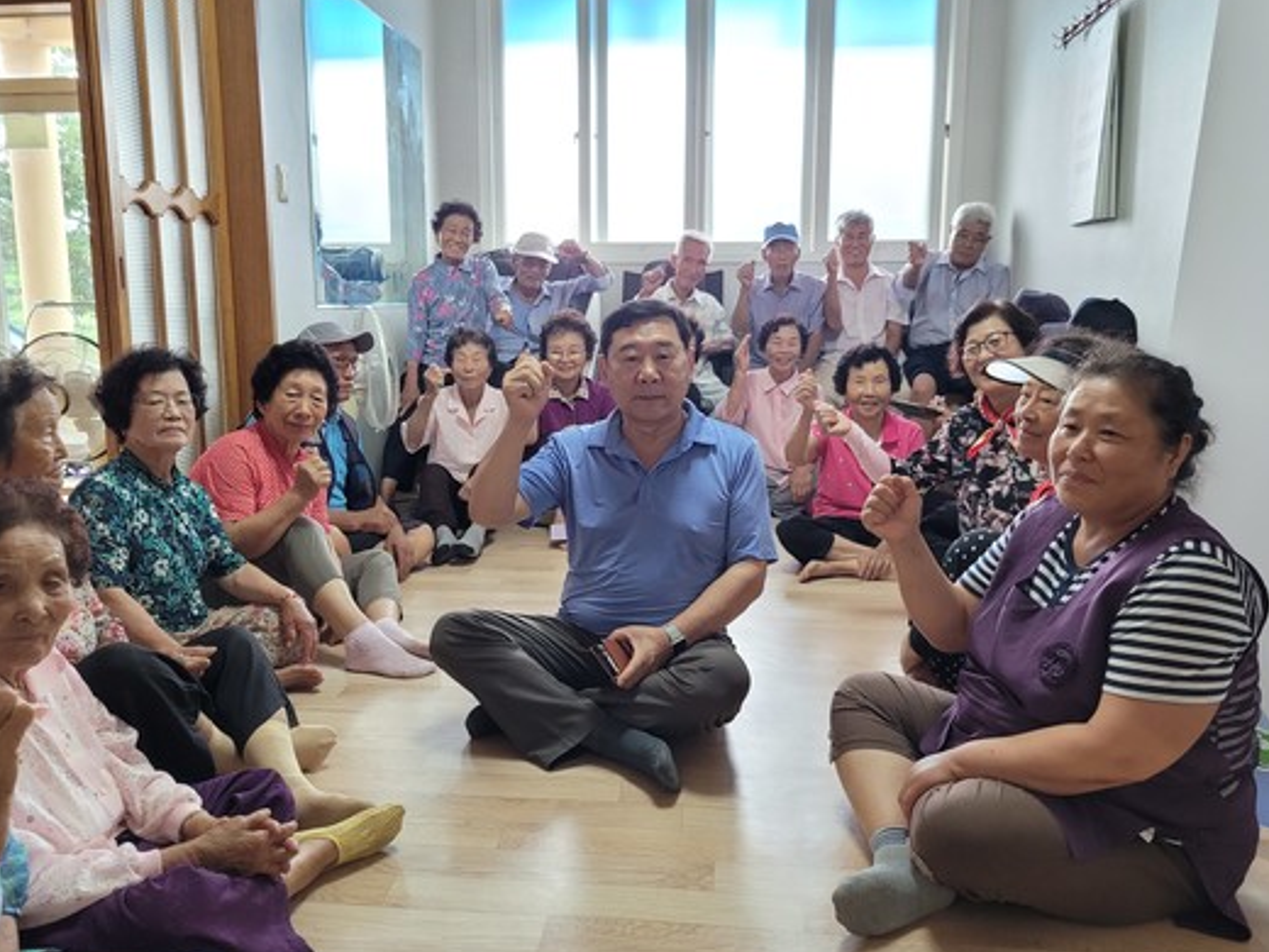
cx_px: 588
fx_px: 1100
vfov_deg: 46.8
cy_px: 478
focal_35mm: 30
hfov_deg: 59.9
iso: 320
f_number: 1.8
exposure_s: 1/120
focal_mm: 5.4
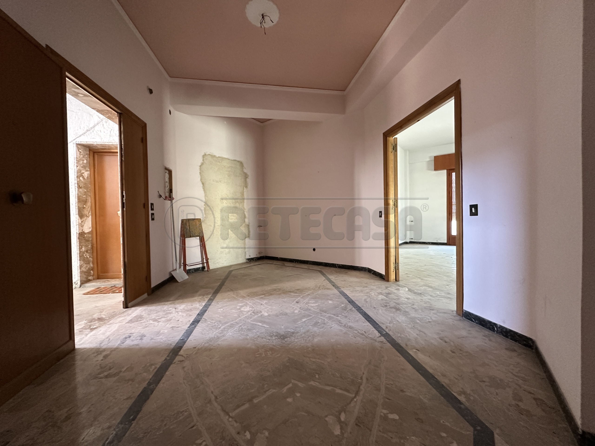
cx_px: 298
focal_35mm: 14
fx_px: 241
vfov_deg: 85.7
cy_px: 223
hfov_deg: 102.1
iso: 500
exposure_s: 1/60
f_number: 2.2
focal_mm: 2.22
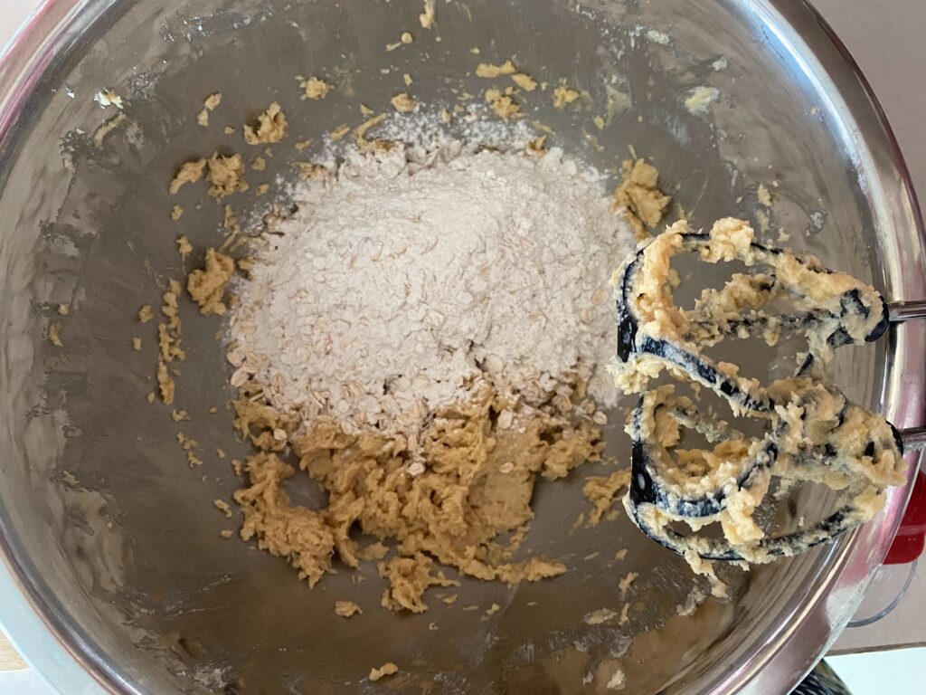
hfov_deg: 67.3
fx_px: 696
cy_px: 348
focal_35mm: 26
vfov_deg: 53.1
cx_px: 463
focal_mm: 4.25
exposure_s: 1/35
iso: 640
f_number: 1.8
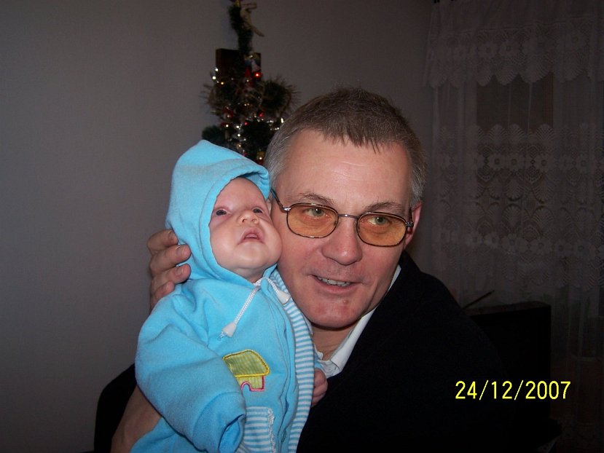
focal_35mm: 38
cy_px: 226
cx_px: 302
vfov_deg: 37.7
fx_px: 663
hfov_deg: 49.0
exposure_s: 1/60
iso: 80
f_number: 2.8
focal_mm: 6.3
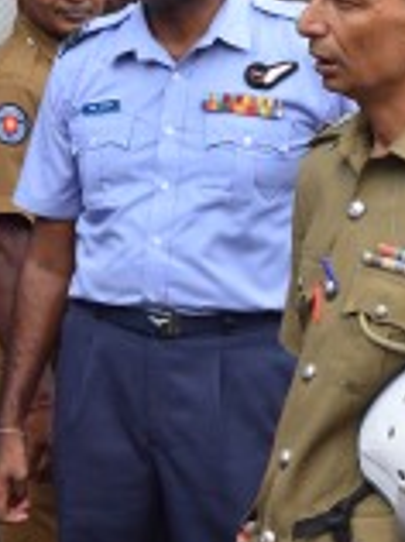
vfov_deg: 10.6
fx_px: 2909
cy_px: 401
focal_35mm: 186
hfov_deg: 7.9
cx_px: 24
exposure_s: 1/320
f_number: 7.1
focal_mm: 34
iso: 400
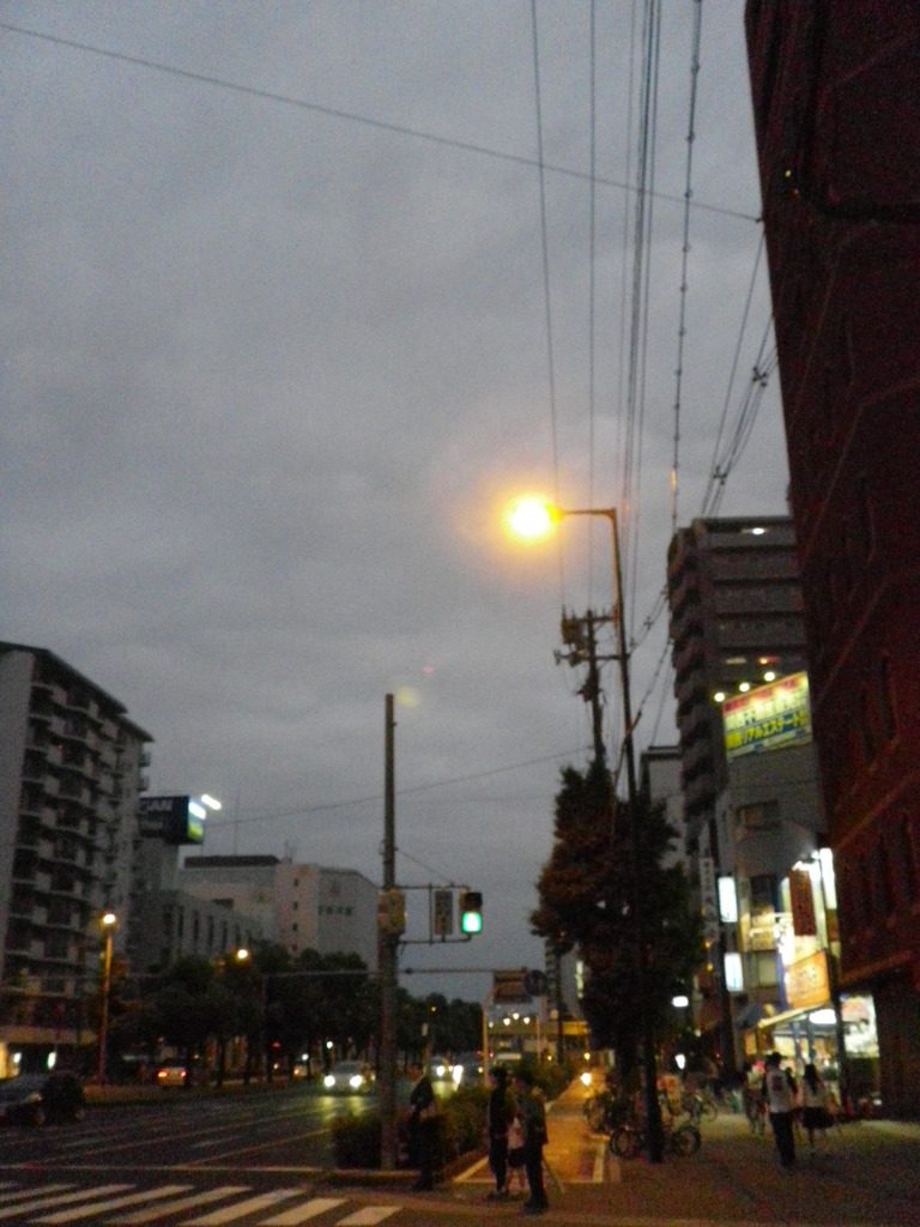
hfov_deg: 40.7
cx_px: 460
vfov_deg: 52.6
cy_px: 614
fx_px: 1240
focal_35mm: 35
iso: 800
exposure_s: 1/40
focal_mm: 6.2
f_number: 3.8
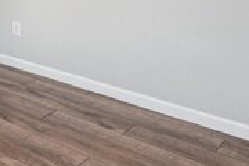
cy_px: -64
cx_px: -113
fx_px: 394
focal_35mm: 57
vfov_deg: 21.0
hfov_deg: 26.5
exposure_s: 1/30
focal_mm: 16
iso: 400
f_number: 8
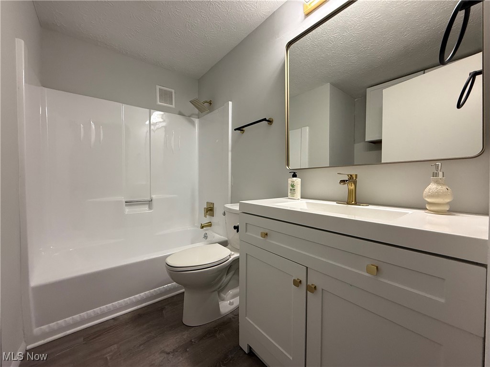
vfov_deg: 85.7
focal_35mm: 14
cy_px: 184
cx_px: 245
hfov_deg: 102.1
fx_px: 198
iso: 200
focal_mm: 2.22
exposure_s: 1/120
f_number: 2.2
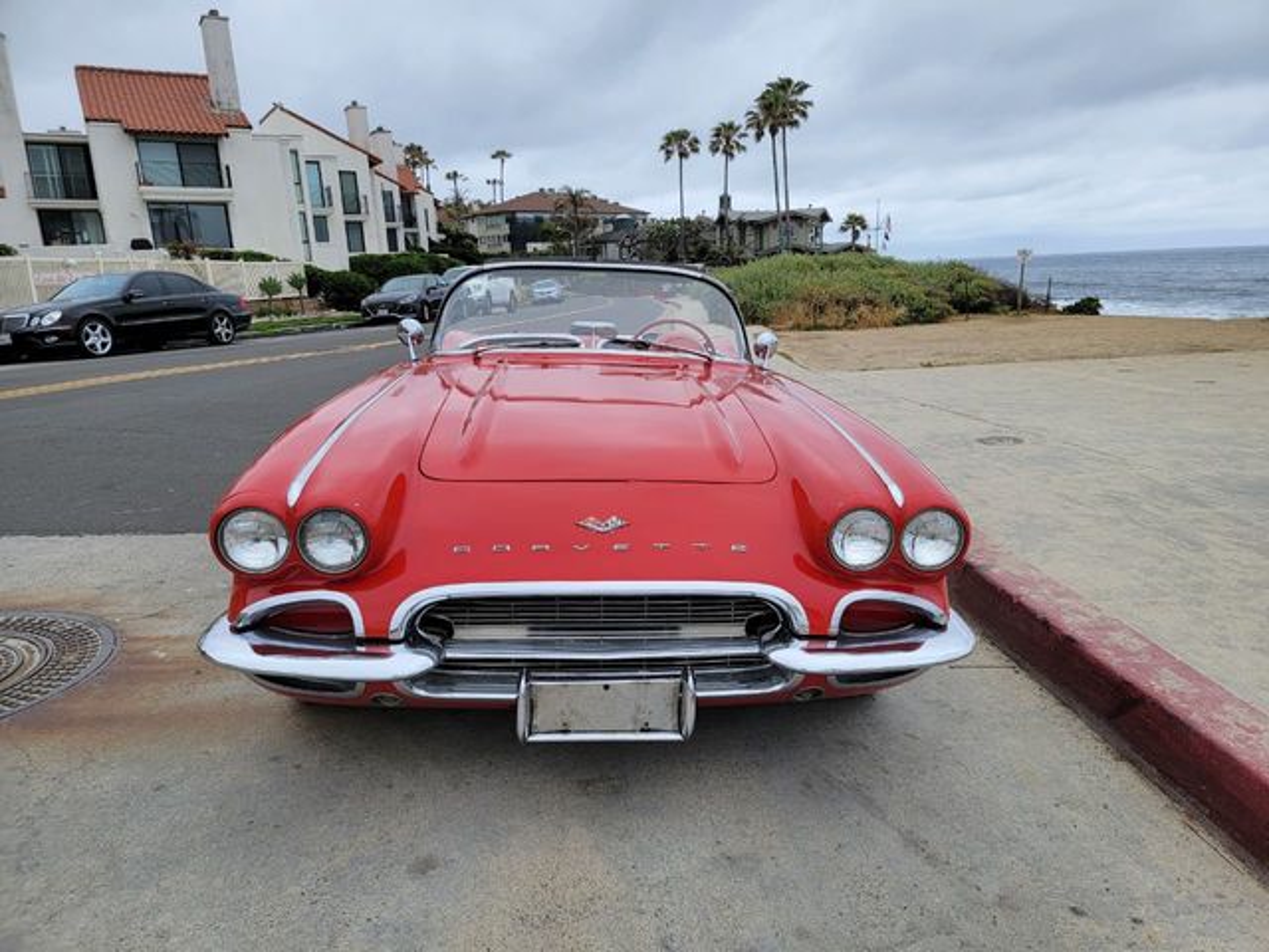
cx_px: 634
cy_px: 476
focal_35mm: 24
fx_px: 880
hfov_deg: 71.6
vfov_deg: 56.8
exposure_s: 1/746
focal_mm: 6.7
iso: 16
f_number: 1.8
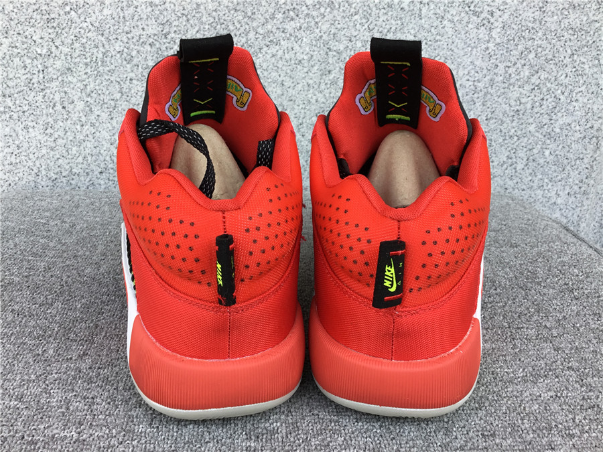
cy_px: 226
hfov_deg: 58.4
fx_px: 540
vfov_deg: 45.4
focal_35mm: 31
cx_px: 302
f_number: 2.4
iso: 25
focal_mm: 3.3
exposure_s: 1/155
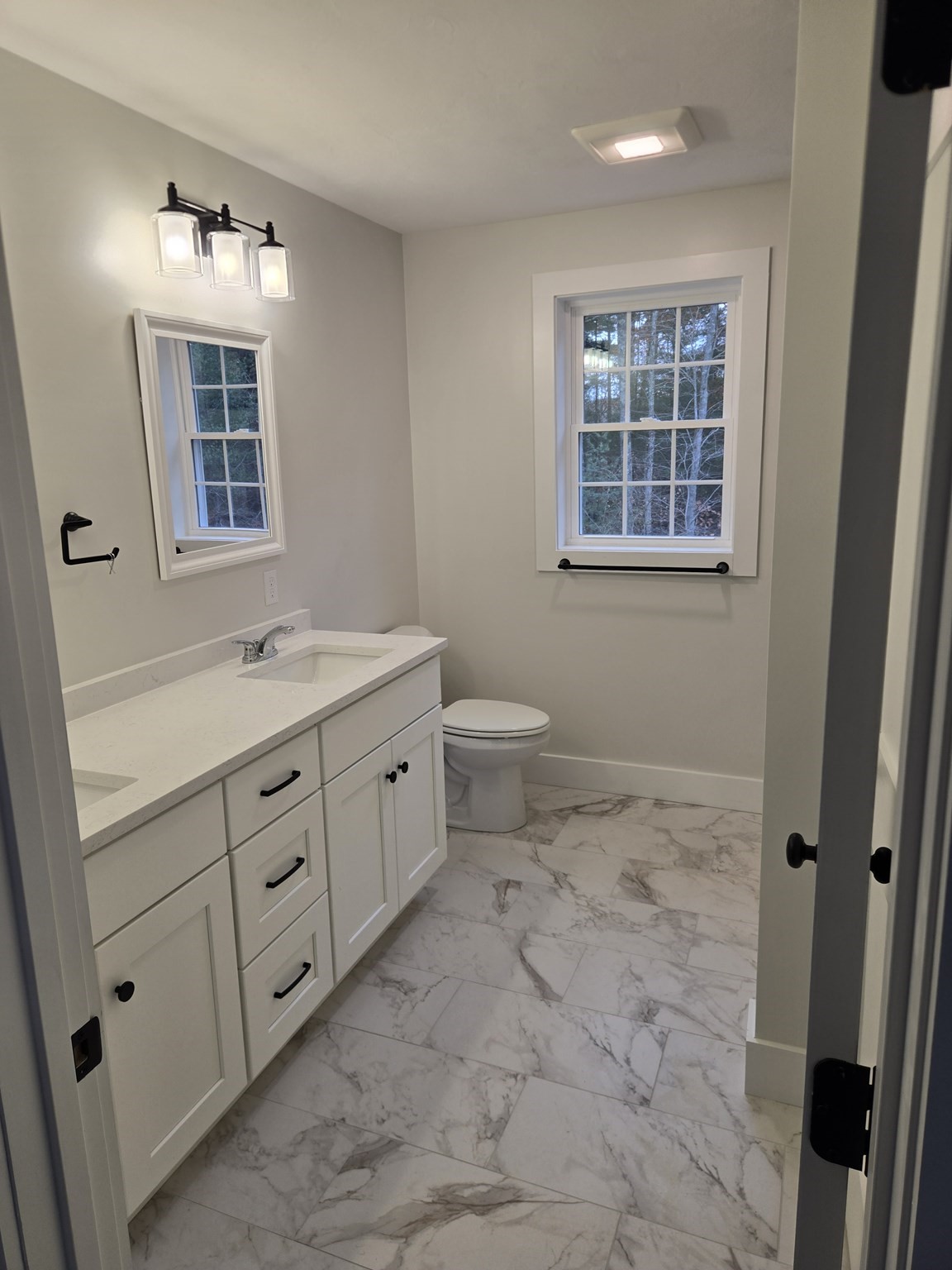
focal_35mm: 23
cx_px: 476
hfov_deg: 58.9
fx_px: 843
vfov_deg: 73.9
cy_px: 635
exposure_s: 1/120
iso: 50
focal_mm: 5.4
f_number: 1.8
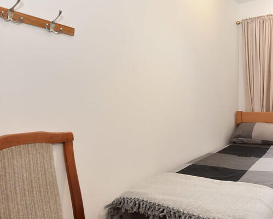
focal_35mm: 27
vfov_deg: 53.2
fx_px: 218
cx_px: 207
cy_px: 111
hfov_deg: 60.4
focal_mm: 14
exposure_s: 1/25
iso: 320
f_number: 8
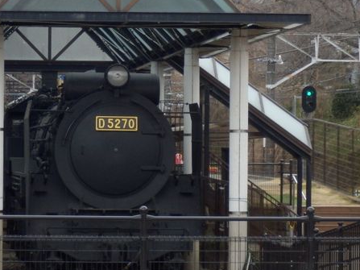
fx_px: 2828
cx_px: 91
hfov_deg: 7.3
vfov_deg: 5.5
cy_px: 115
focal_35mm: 272
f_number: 5.9
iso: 320
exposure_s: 1/160
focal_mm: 26.9
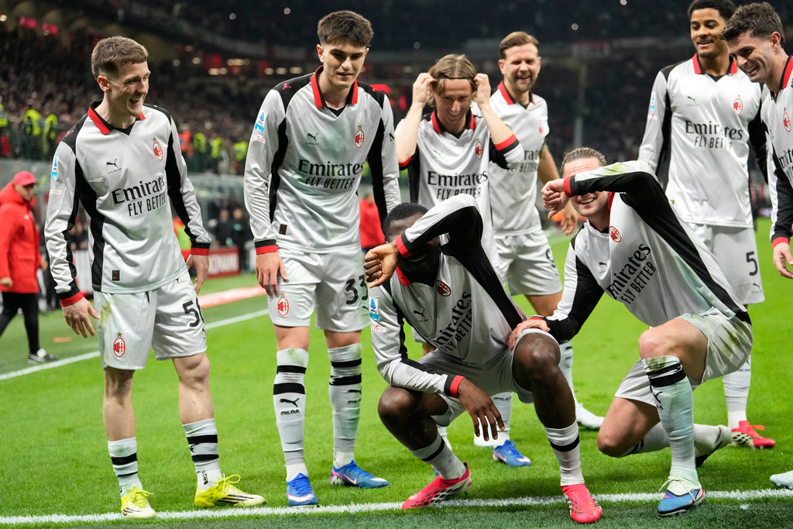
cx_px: 396
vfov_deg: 19.5
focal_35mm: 70
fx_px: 1542
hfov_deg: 28.8
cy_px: 264
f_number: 3.2
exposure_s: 1/2000
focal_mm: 70
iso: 4000
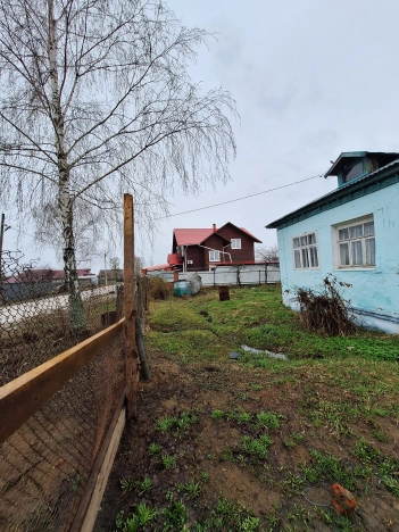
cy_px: 266
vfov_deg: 106.2
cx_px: 200
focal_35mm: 13
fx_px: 200
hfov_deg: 89.9
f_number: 2.2
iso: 40
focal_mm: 1.74
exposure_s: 1/592
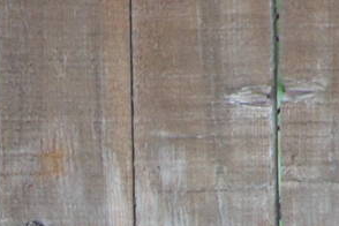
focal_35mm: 1630
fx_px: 15348
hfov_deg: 1.3
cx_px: -191
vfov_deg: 0.8
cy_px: 587
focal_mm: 200
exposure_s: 1/250
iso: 1600
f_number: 5.6
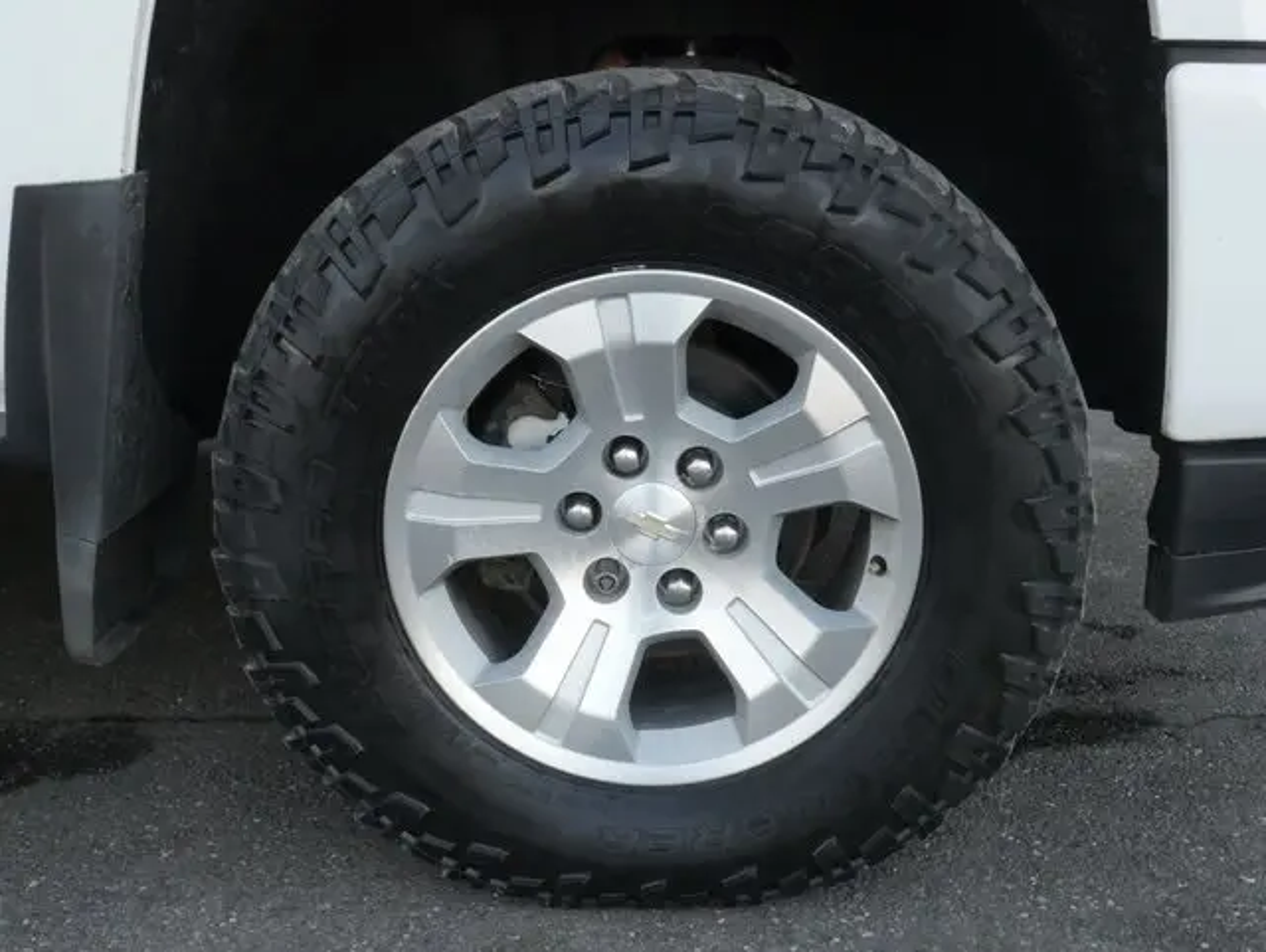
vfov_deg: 36.0
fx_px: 1464
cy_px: 476
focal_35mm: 40
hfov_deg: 46.8
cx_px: 633
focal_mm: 20
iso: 3200
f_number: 20
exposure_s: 1/50
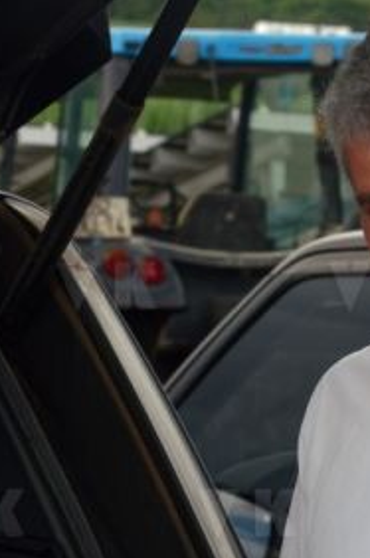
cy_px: 558
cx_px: 379
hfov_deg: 4.8
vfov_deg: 7.2
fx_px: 4441
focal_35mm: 287
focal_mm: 90
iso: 250
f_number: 11
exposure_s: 1/400
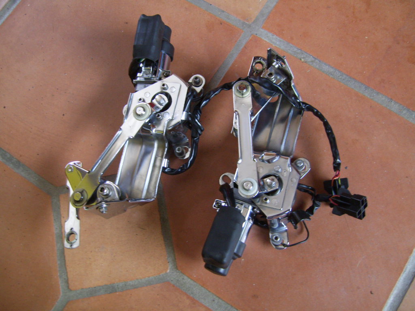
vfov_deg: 37.7
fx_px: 456
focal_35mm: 38
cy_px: 156
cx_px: 208
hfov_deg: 49.0
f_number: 2.8
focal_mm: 7.8
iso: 150
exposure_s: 1/30
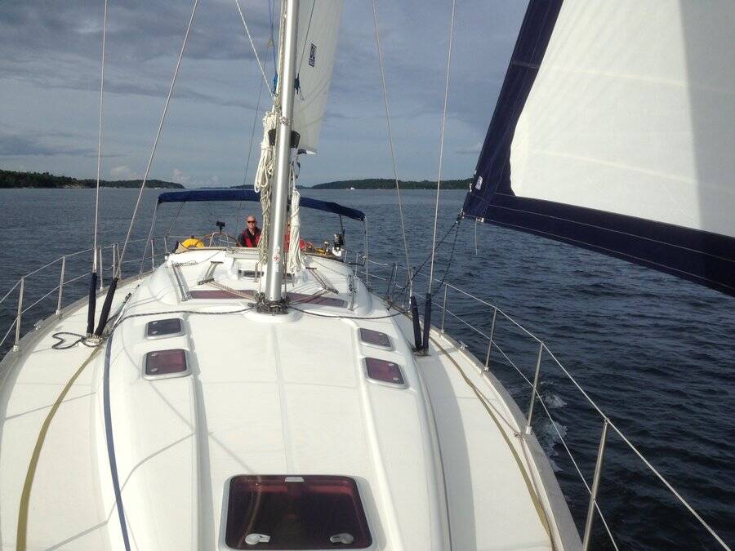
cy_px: 276
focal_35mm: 33
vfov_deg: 42.9
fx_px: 701
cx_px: 368
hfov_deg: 55.4
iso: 50
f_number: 2.4
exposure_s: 1/2358
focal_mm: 4.13
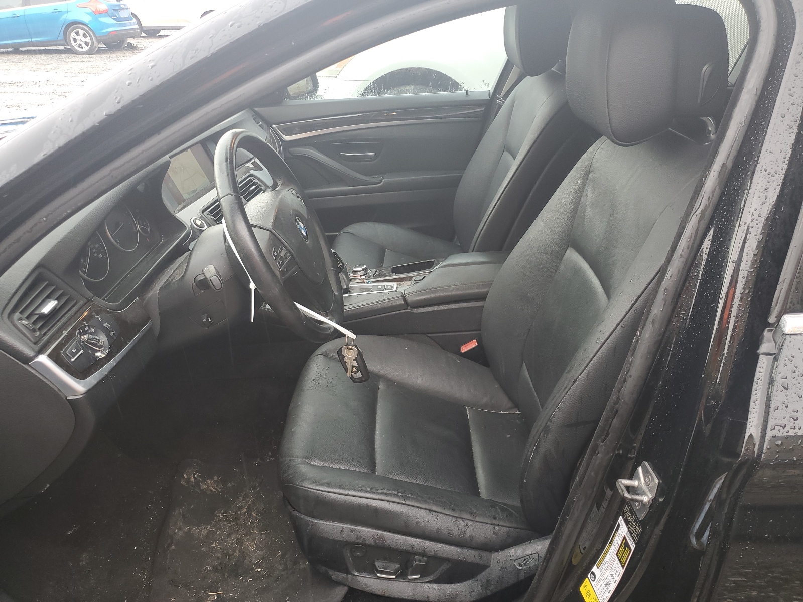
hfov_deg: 67.3
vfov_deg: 53.1
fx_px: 603
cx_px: 402
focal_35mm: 26
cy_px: 301
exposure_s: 1/60.2
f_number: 1.5
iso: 60
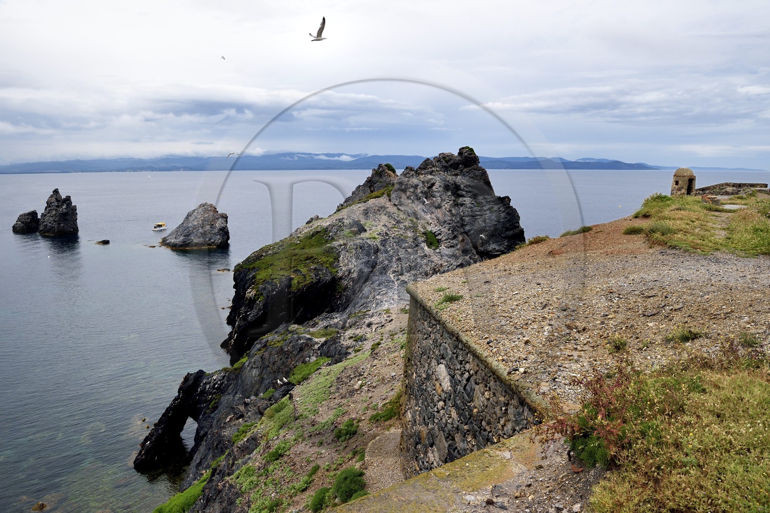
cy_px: 256
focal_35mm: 24
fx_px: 513
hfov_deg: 73.8
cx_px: 385
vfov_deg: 53.1
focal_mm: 24
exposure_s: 1/500
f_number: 11
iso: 400
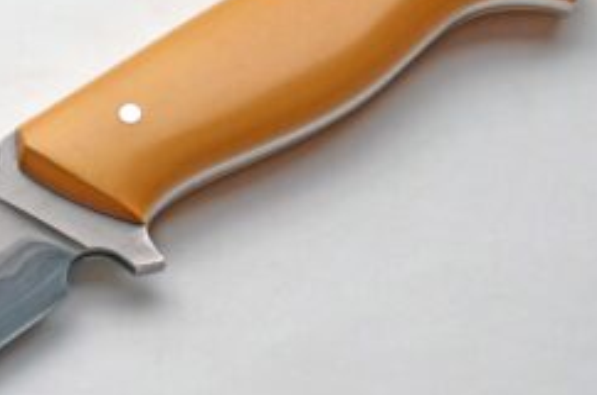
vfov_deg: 11.0
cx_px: 39
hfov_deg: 16.3
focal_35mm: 124
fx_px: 2051
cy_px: 177
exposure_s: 1/250
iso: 200
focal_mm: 40
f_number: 8
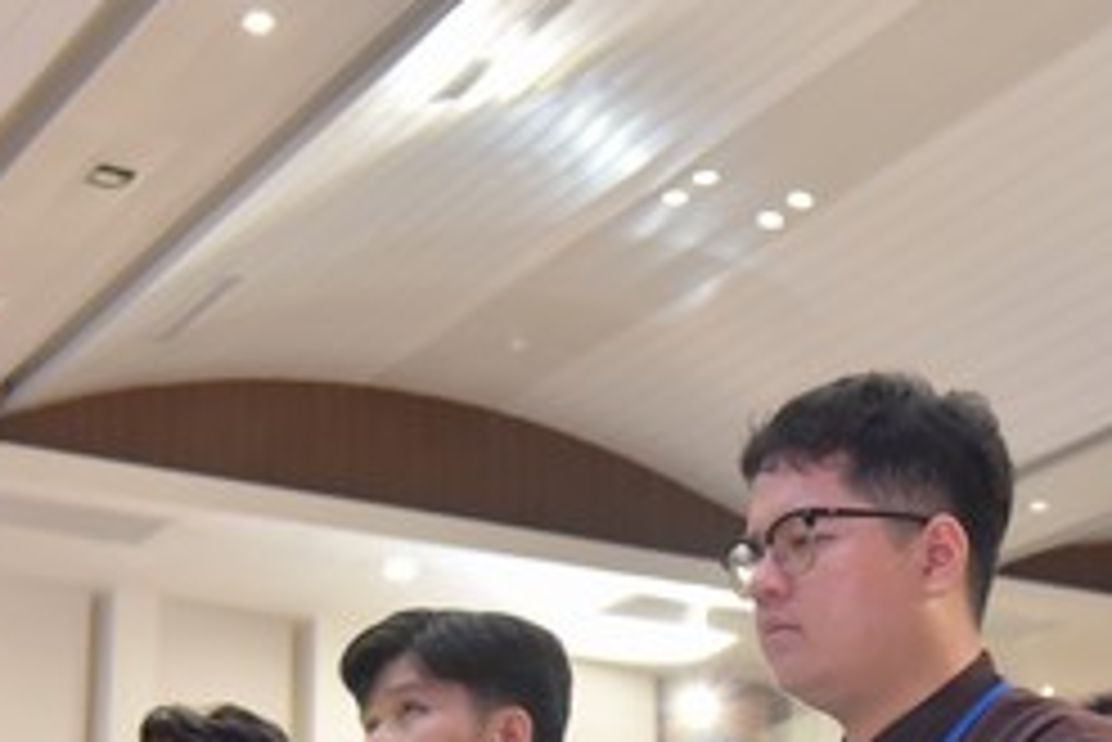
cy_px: 722
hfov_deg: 20.4
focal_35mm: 100
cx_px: 536
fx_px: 3091
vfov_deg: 13.5
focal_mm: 38
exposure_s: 1/80
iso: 1250
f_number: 4.5
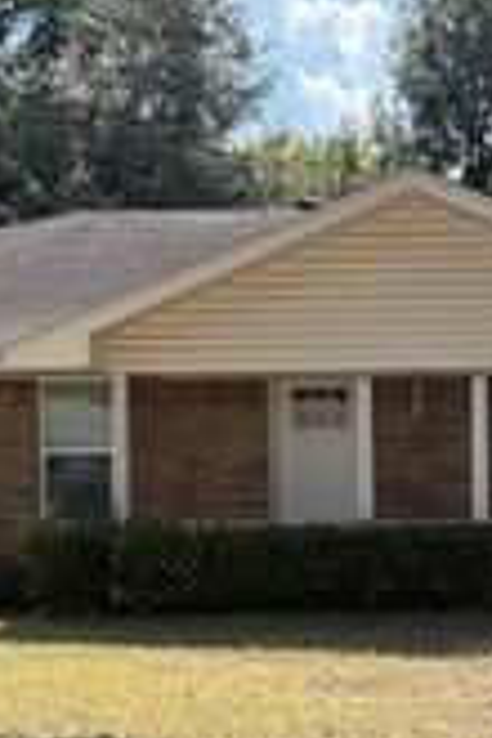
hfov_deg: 16.5
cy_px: 534
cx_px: 420
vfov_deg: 24.5
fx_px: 1681
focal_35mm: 82
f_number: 1.6
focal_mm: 5.96
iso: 64
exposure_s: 1/2364
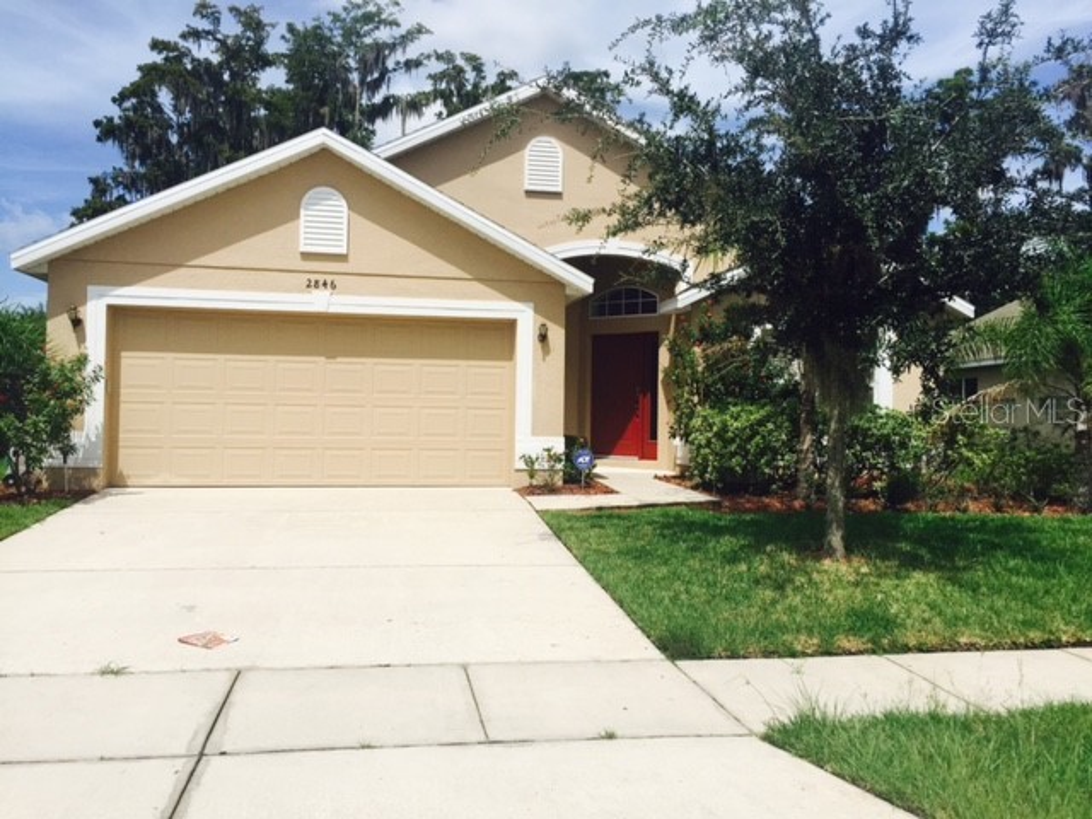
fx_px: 915
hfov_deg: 61.7
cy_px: 410
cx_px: 546
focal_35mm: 29
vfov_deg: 48.2
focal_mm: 4.15
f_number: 2.2
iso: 32
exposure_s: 1/3597
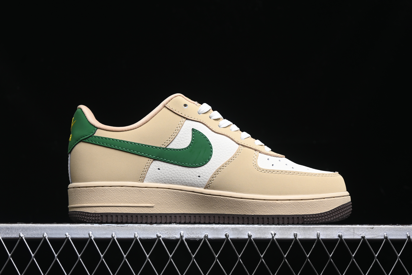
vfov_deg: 18.2
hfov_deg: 27.0
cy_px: 138
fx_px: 858
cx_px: 206
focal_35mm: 75
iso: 160
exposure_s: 1/60
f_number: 6.3
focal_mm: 50
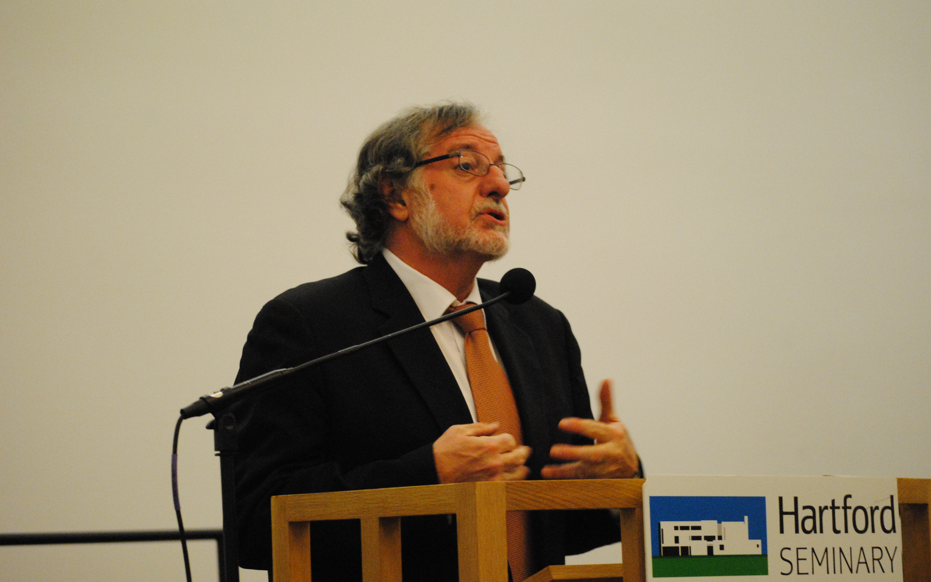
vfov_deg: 12.8
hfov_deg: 20.4
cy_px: 310
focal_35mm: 102
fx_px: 2588
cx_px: 466
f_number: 4.2
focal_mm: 66
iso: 1600
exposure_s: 1/60
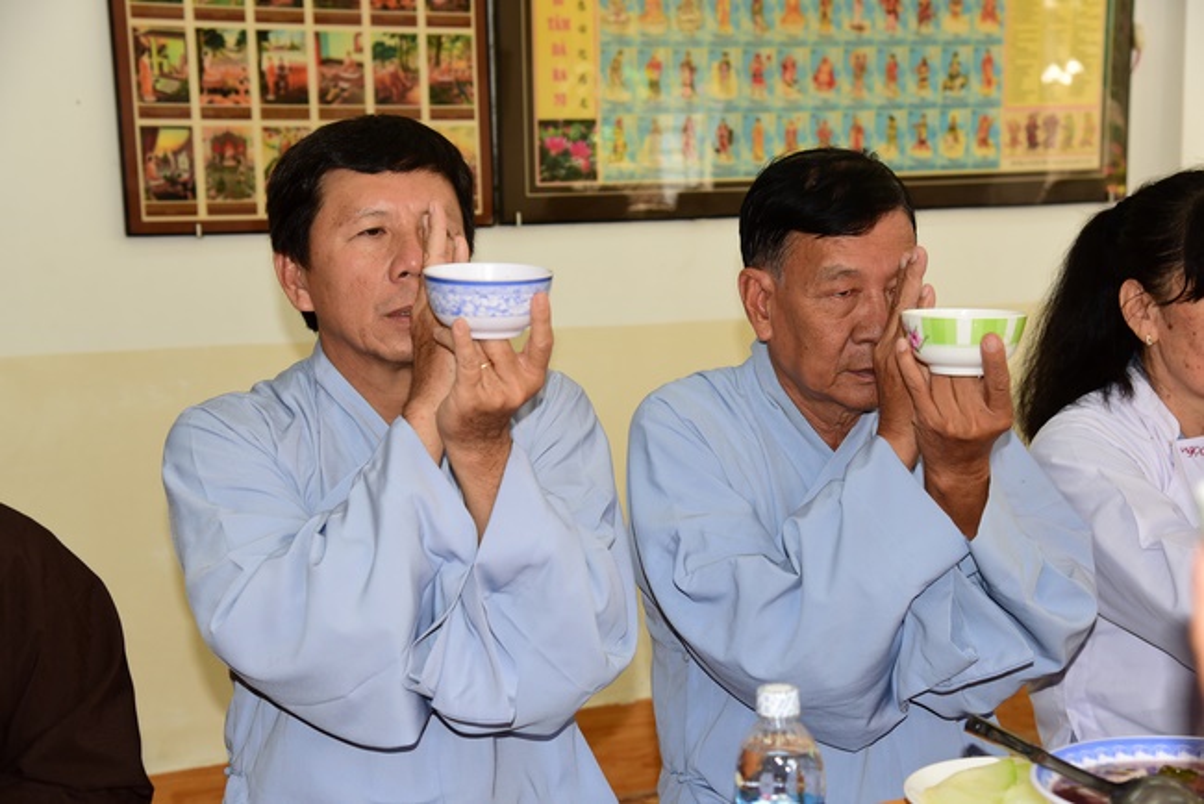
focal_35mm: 58
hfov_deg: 34.5
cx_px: 602
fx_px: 1941
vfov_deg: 23.4
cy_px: 402
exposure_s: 1/100
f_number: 5
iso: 1000
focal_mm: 58
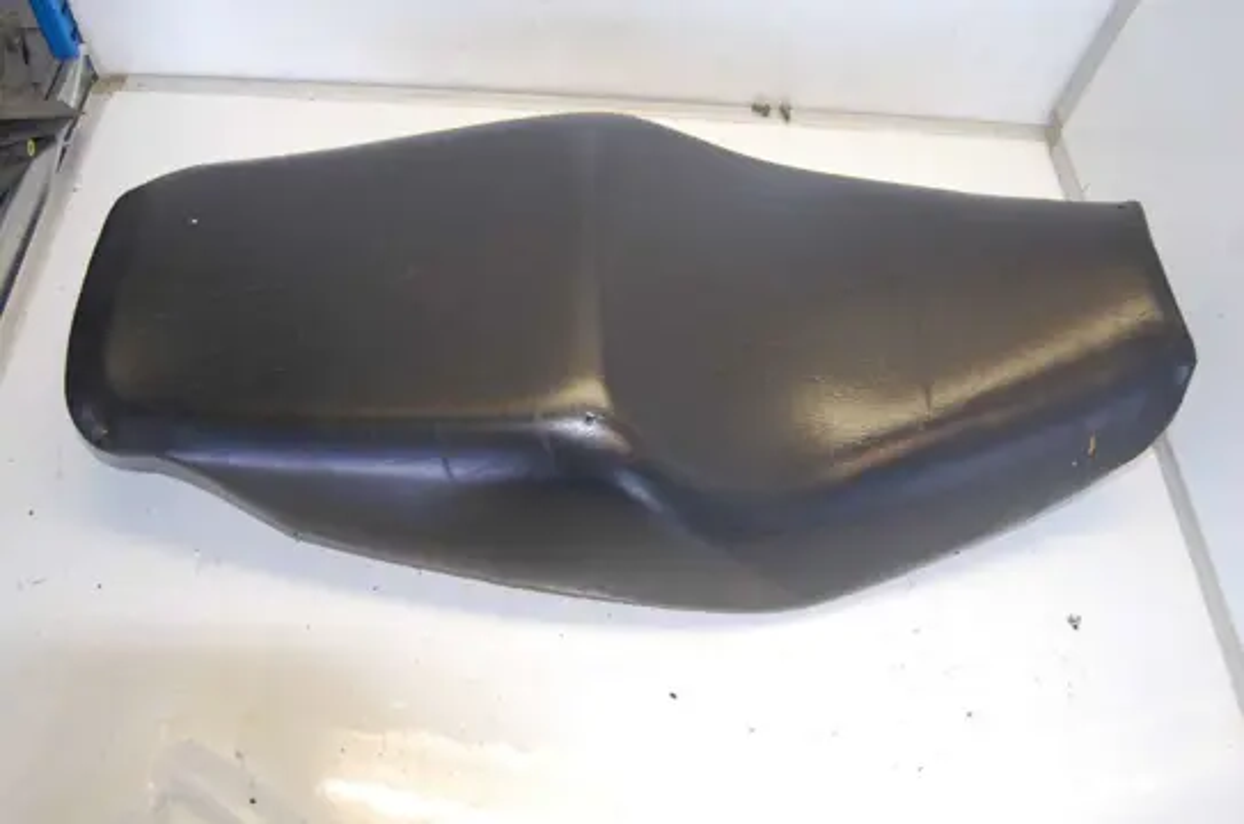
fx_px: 1138
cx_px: 622
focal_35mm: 33
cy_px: 412
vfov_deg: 39.8
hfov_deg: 57.3
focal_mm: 22
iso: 400
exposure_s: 1/60
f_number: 3.8
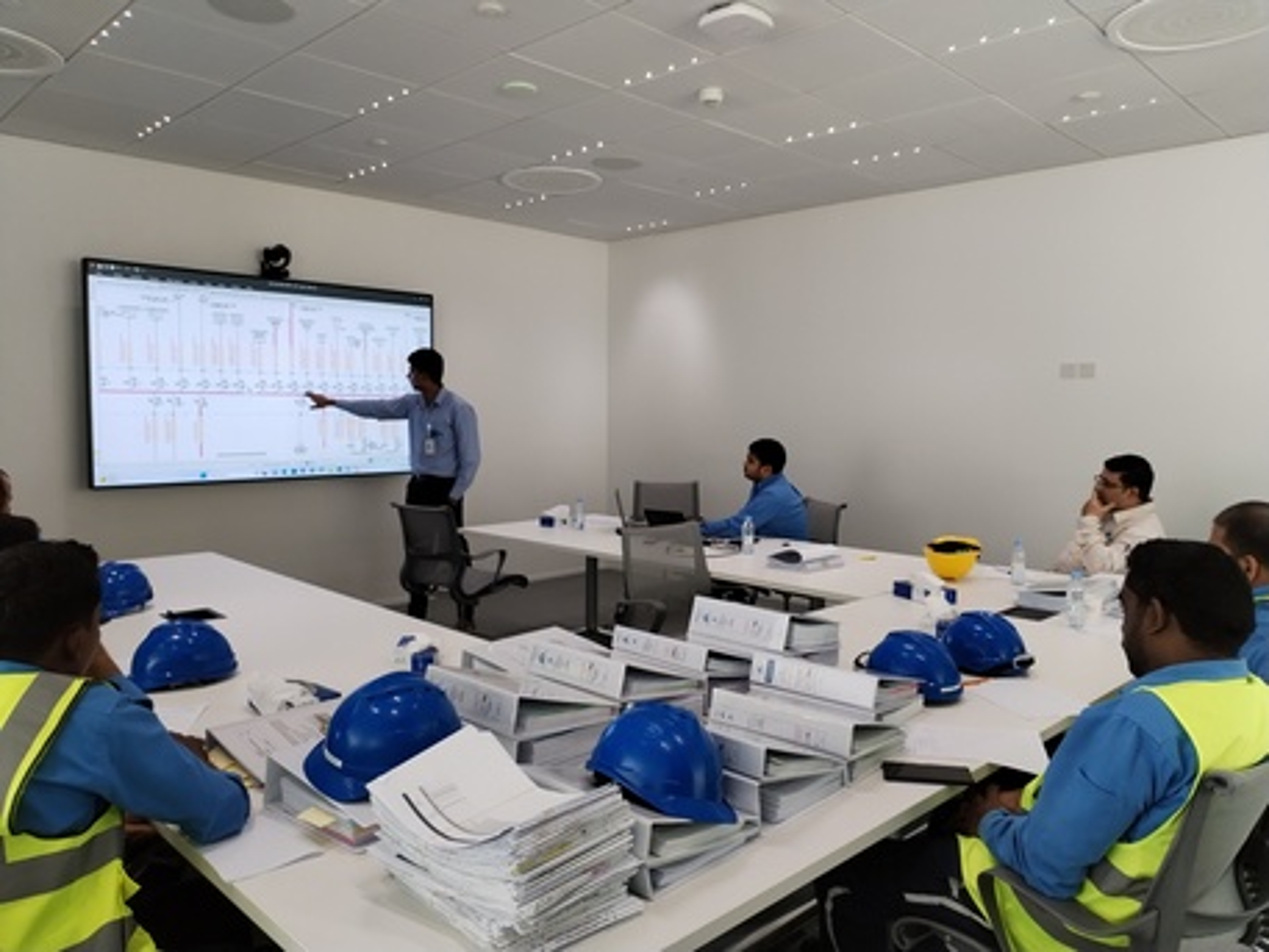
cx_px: 634
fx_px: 1063
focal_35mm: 29
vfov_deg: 48.2
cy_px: 476
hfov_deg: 61.6
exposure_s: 1/100
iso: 224
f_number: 1.8
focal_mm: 4.75
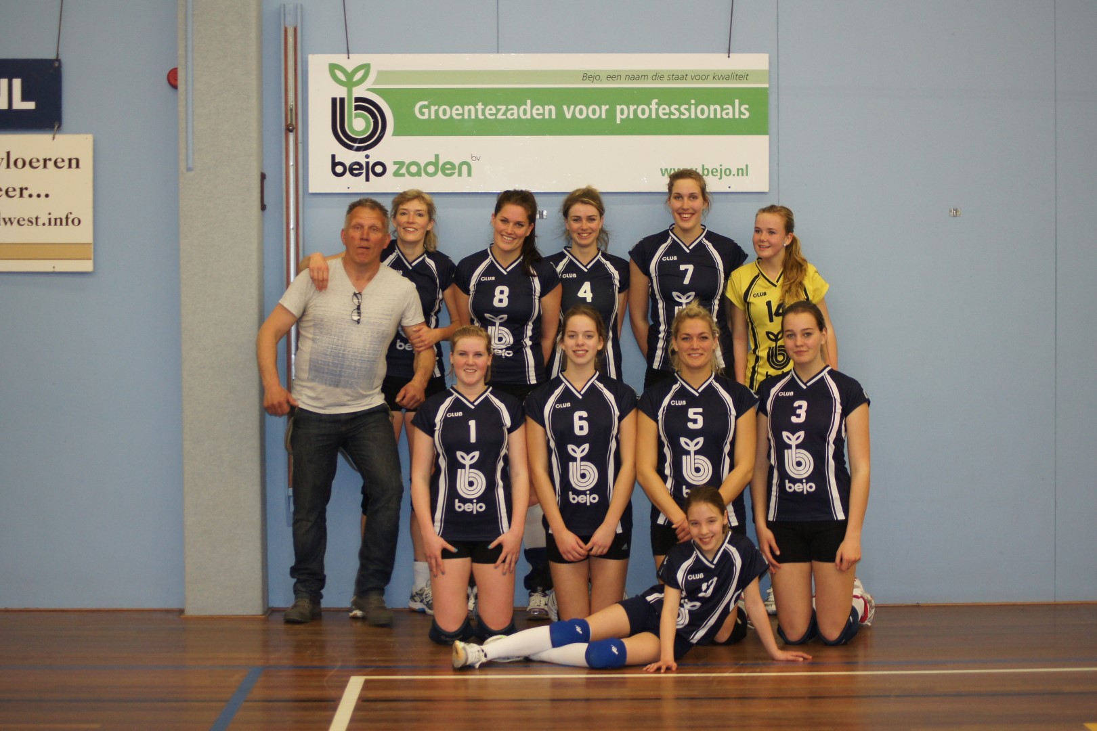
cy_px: 366
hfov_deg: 24.6
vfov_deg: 16.6
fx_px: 2514
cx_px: 548
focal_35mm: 82
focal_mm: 55
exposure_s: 1/80
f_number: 4
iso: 800
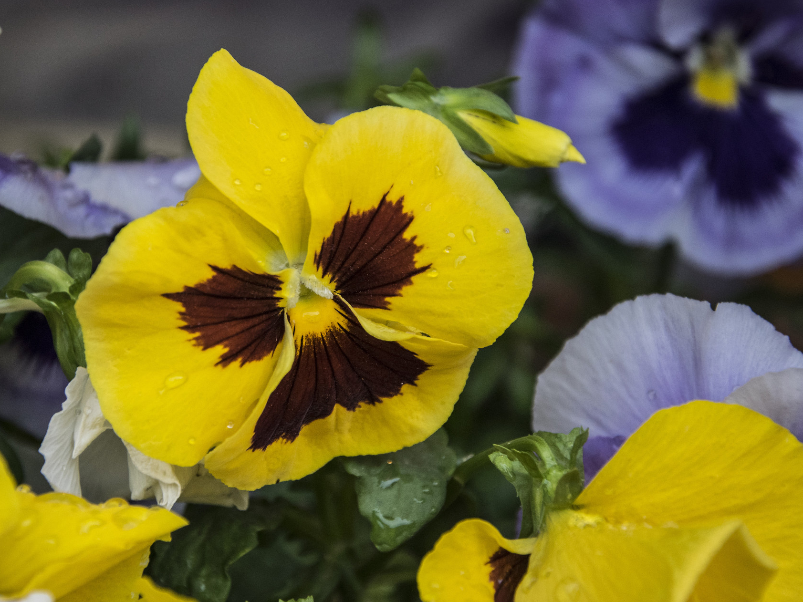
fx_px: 3340
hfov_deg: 13.7
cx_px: 310
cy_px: 291
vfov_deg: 10.3
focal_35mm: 144
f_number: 5.3
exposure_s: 1/40
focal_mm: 70
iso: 1000
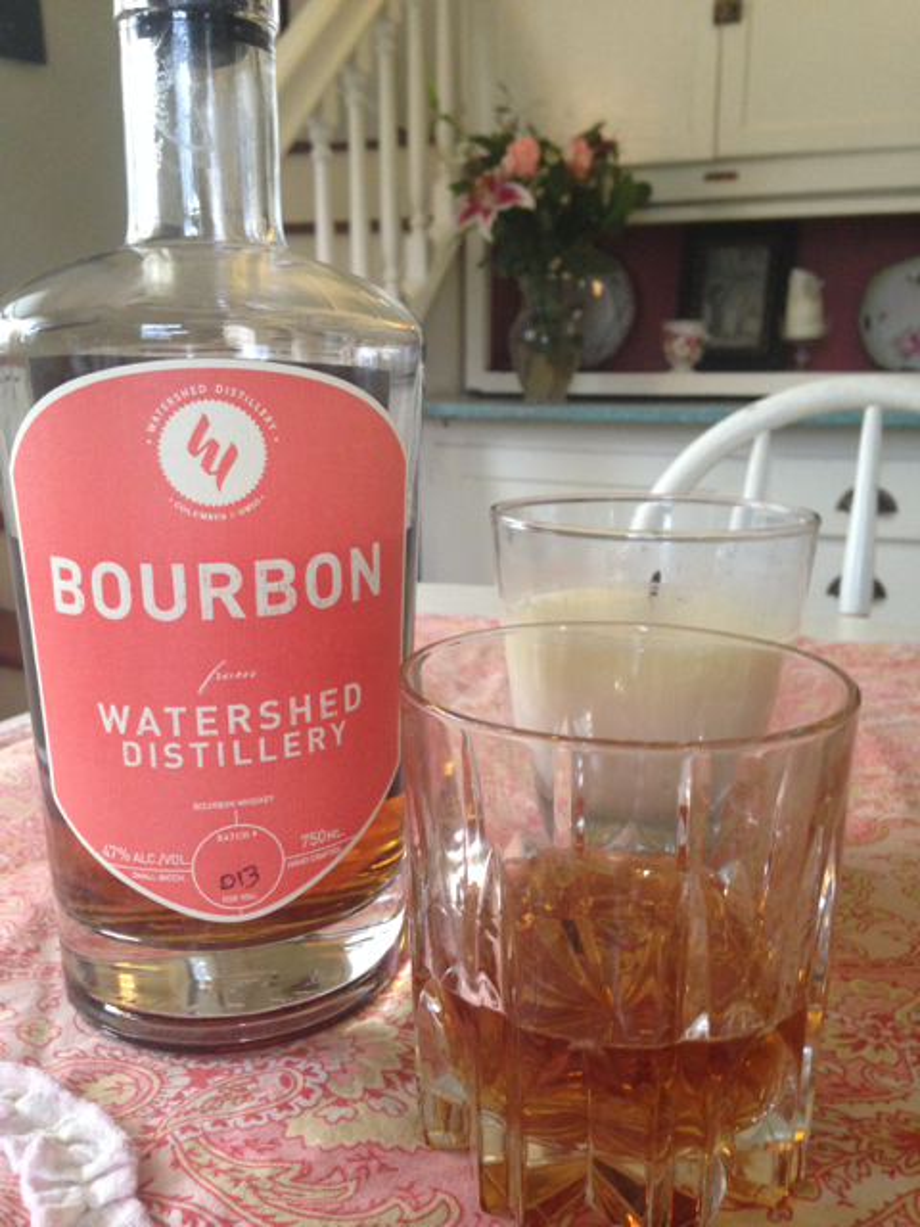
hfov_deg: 42.9
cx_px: 460
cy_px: 614
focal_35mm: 33
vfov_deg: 55.4
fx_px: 1169
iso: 200
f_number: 2.4
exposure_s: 1/20
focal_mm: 4.12
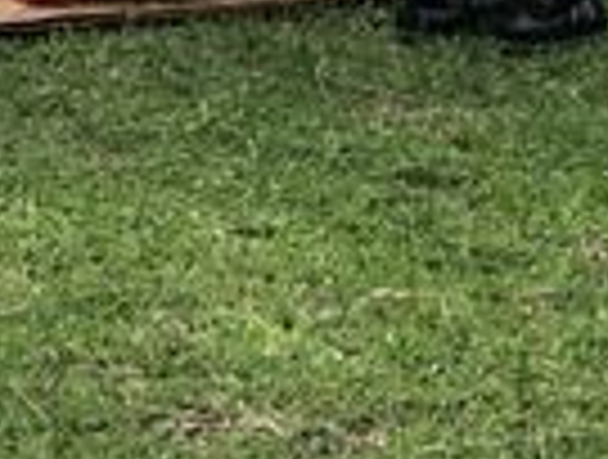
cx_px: -540
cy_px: -785
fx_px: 6675
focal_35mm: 379
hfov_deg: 5.1
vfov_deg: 3.9
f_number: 2.8
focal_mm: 6.6
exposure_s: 1/120
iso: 25
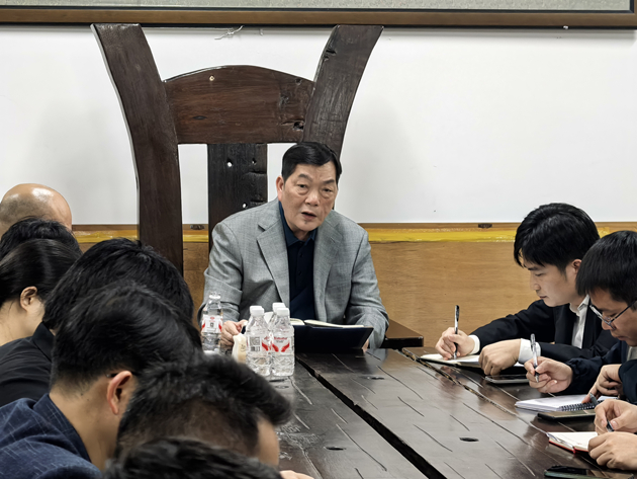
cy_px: 240
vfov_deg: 11.9
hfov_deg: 15.8
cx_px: 318
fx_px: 2301
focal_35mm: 125
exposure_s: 1/50
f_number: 2.1
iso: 800
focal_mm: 15
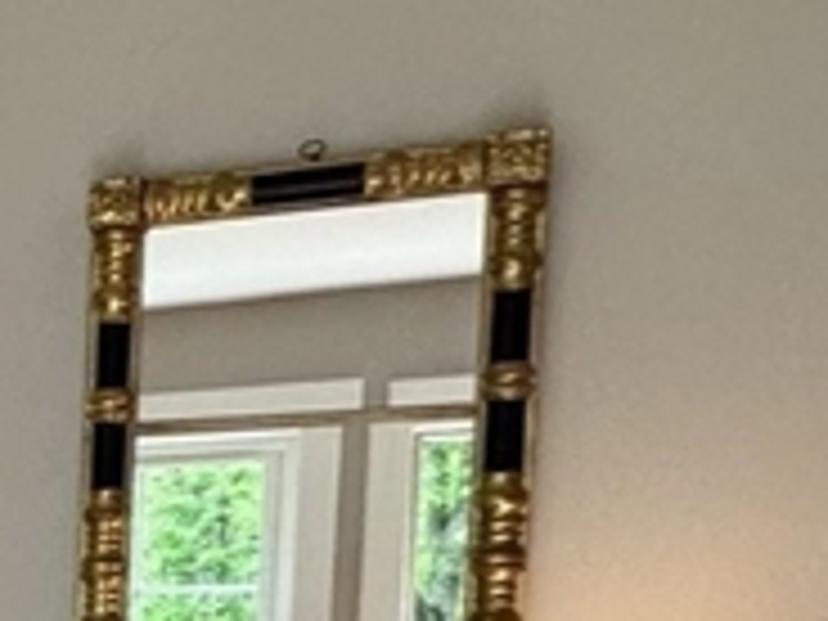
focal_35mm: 78
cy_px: 1116
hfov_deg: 15.3
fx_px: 1866
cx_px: -1112
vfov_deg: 16.0
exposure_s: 1/60
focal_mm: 2.22
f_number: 2.2
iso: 160
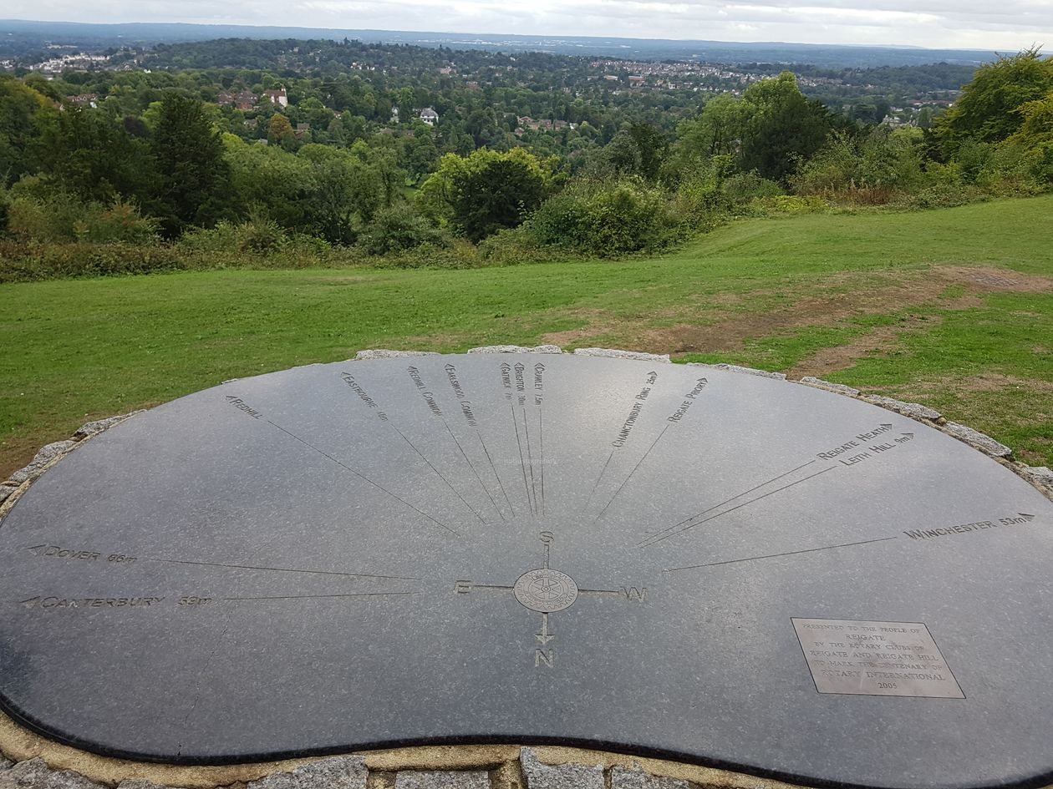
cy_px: 394
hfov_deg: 67.3
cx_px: 526
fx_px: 791
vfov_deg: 53.1
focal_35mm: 26
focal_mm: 4.2
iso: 50
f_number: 1.7
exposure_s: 1/367
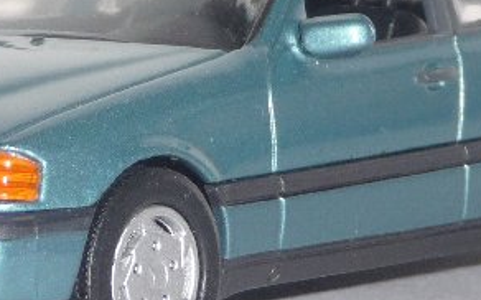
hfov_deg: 6.9
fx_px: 3995
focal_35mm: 305
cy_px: 114
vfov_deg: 4.3
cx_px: 135
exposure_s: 1/40
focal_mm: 13.1
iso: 100
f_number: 4.6
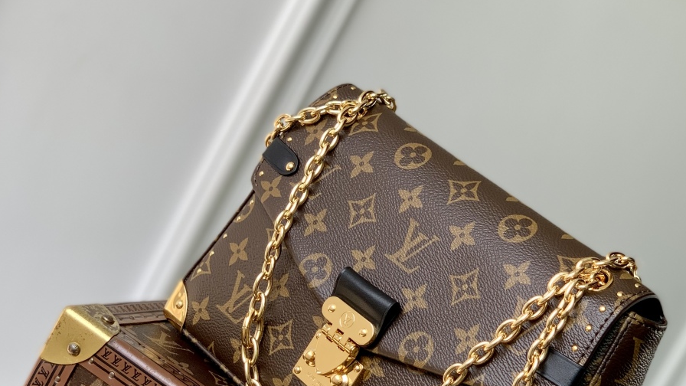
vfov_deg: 13.3
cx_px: 394
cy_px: 290
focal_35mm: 91
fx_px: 1655
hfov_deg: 23.4
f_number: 2.4
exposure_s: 1/122
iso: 16
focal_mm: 6
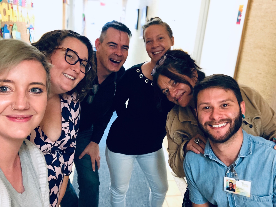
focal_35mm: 32
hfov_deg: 56.8
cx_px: 138
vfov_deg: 44.2
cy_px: 104
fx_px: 255
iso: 160
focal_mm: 2.87
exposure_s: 1/15
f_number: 2.2
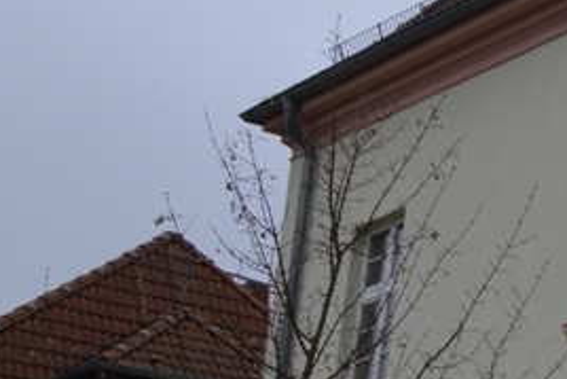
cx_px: 1608
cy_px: 395
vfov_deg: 7.6
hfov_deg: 9.4
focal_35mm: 179
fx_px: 2821
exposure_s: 1/250
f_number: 8
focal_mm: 20
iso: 200
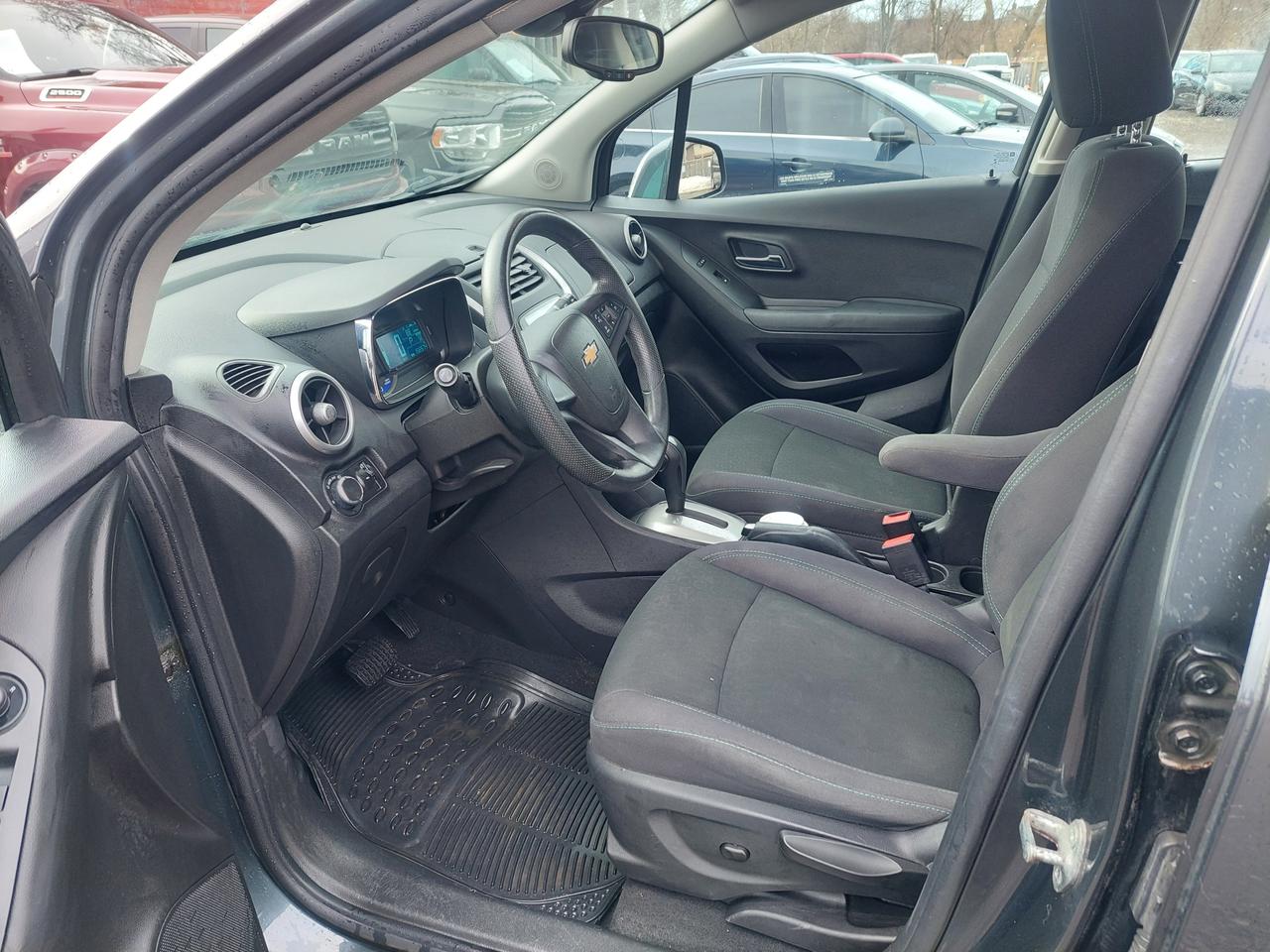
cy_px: 476
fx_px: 881
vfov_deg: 56.8
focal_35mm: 24
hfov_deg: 71.6
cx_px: 635
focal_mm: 5.23
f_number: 1.8
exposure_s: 1/60
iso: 40
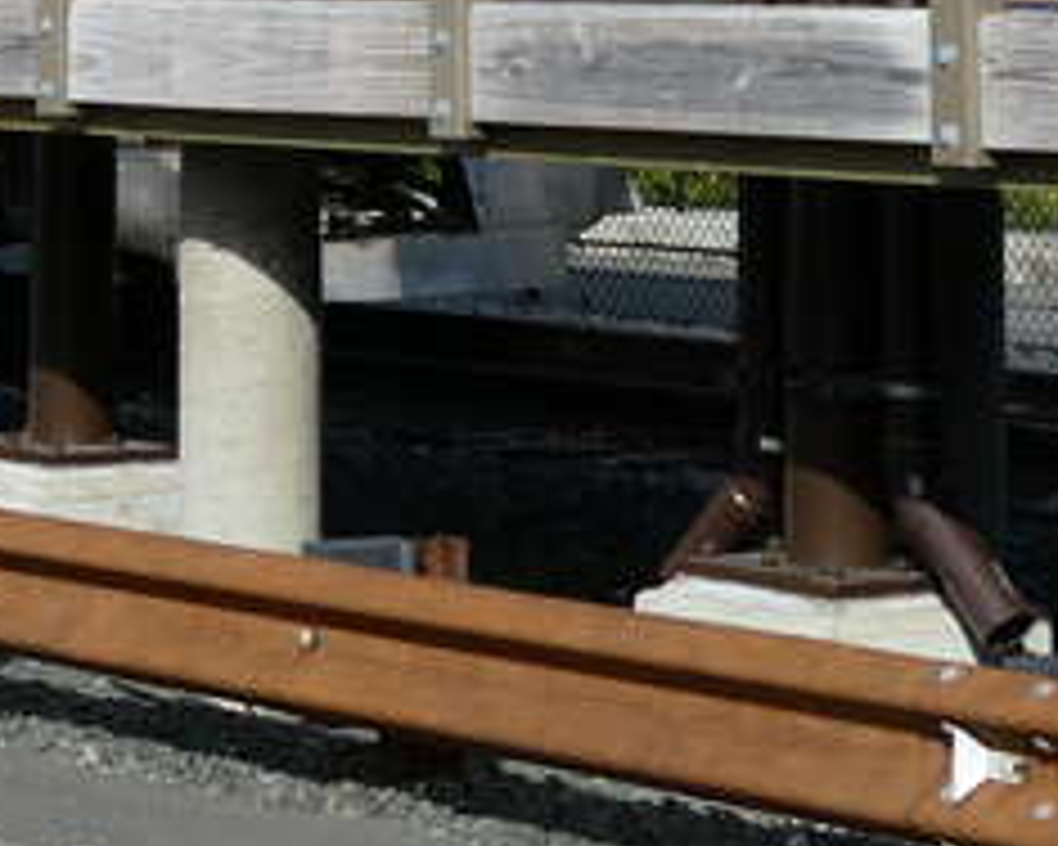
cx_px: -464
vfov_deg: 9.7
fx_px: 4885
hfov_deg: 11.9
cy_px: -243
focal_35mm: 156
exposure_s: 1/640
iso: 80
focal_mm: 8.4
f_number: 4
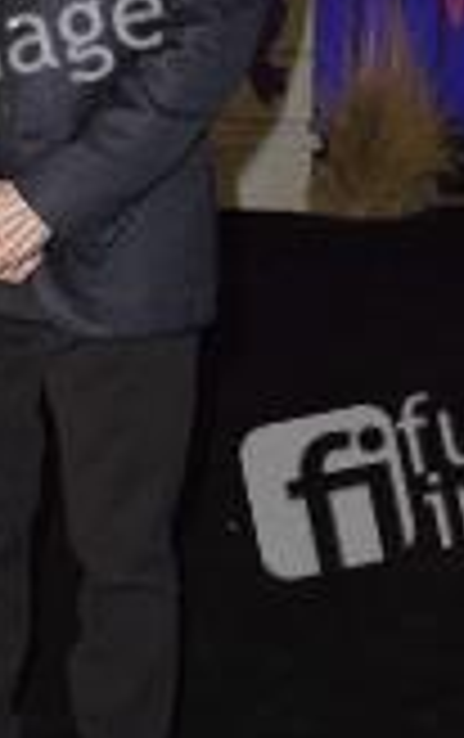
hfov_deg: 14.9
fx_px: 1754
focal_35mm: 87
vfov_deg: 23.7
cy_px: 248
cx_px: 65
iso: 640
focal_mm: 35
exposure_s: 1/250
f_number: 6.3
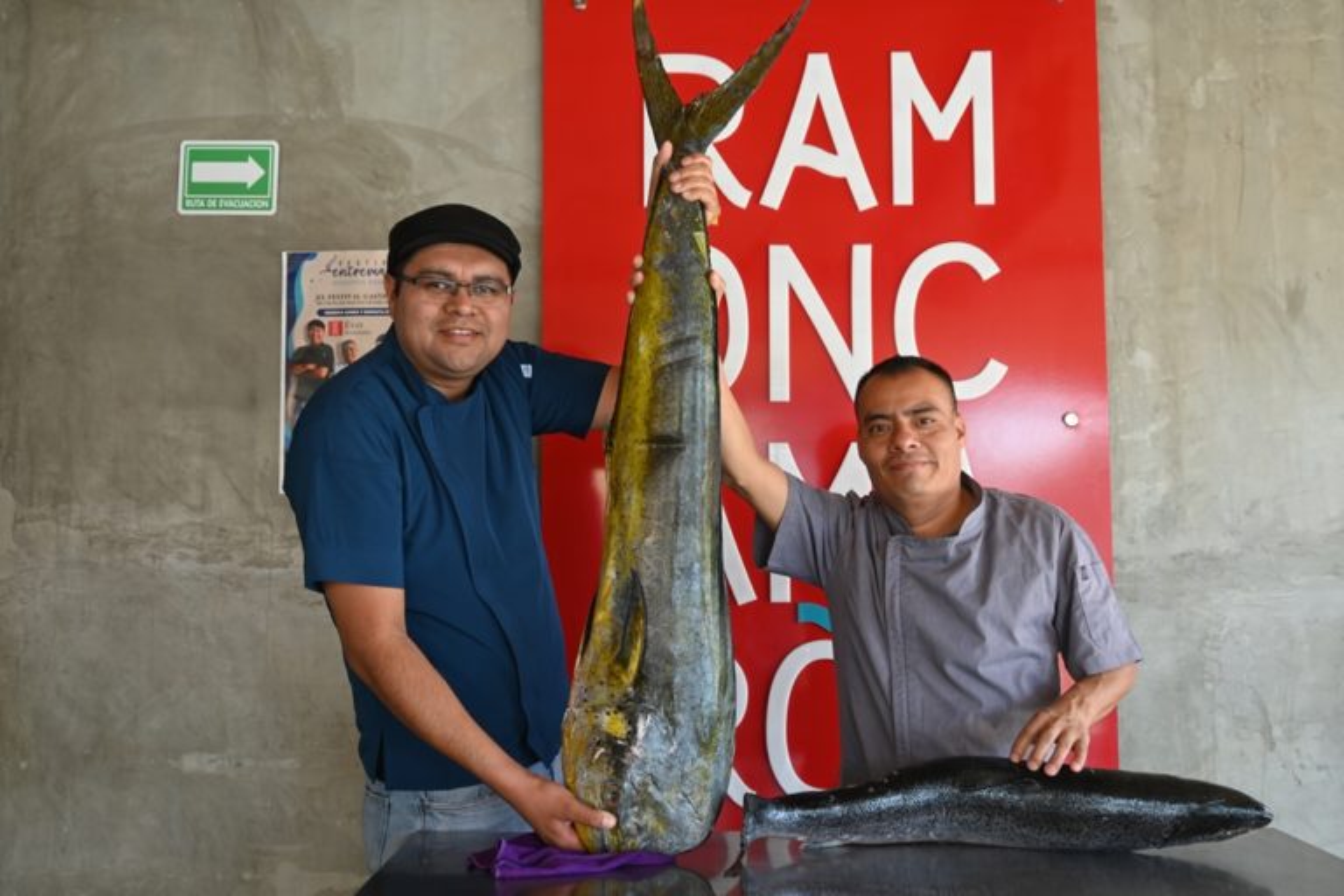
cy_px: 448
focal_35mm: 36
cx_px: 672
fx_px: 1344
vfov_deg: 36.9
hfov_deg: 53.1
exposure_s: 1/40
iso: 110
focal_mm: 24
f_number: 4.2
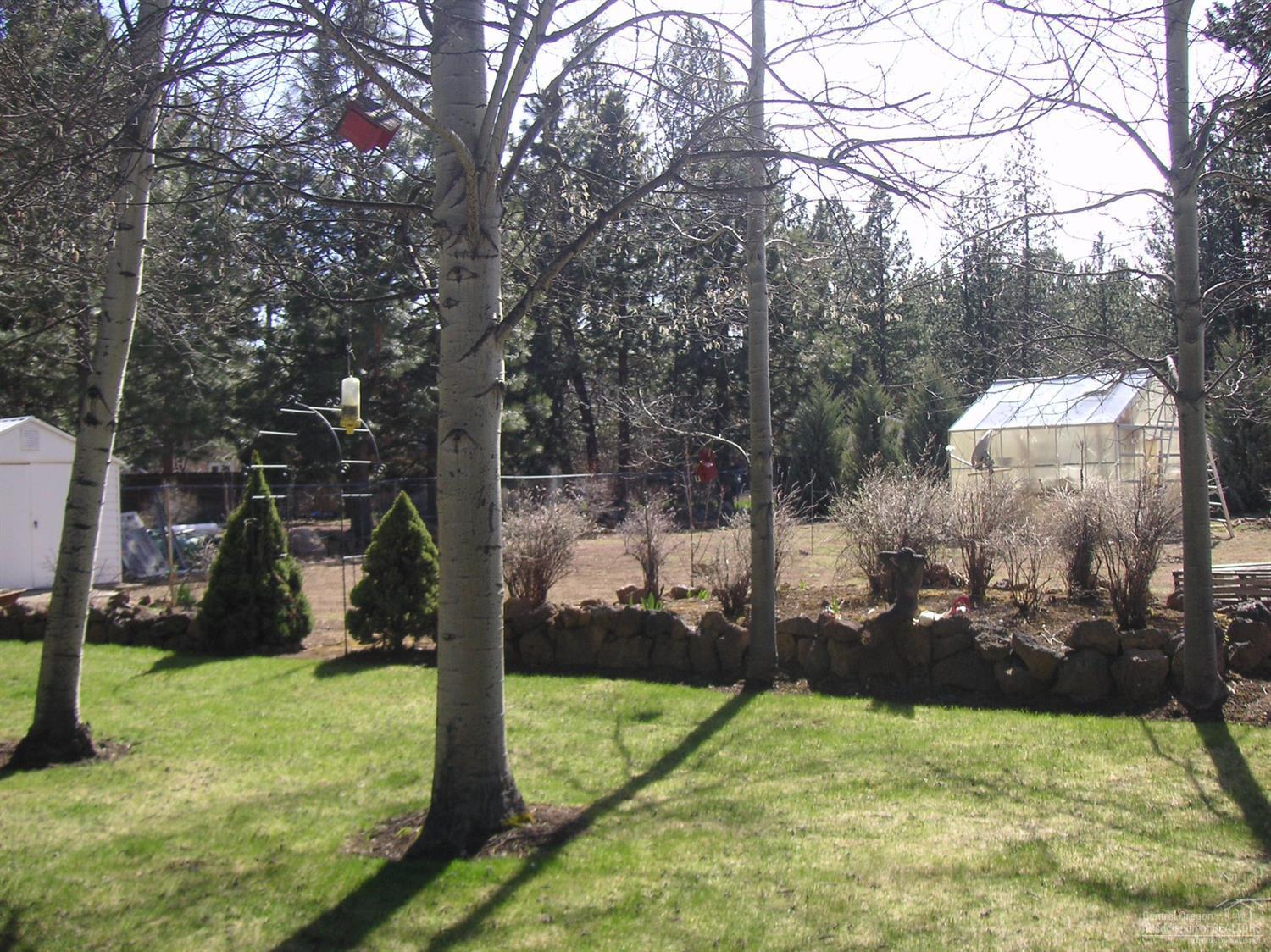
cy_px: 476
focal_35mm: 37
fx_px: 1358
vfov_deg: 38.6
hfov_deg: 50.2
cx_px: 636
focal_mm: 6.1
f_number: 2.8
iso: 50
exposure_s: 1/350
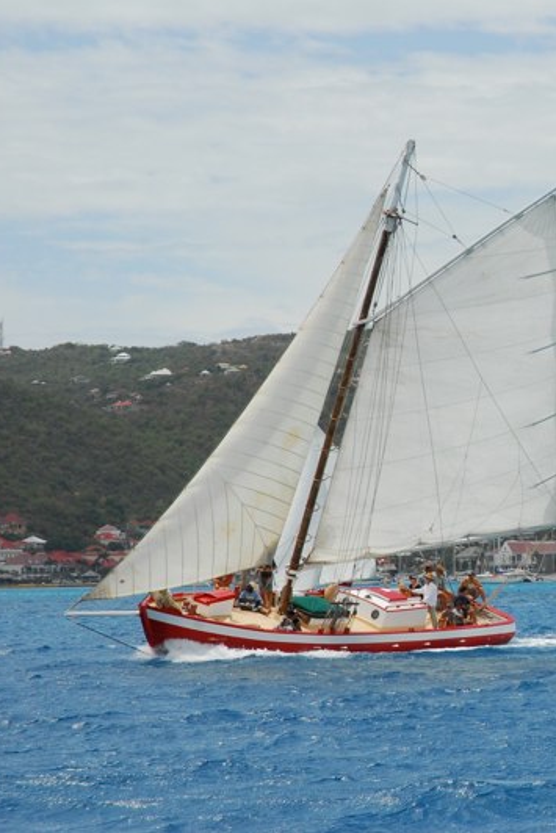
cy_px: 415
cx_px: 583
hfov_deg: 8.6
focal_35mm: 158
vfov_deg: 13.0
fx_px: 3658
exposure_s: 1/350
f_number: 13
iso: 250
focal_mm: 70
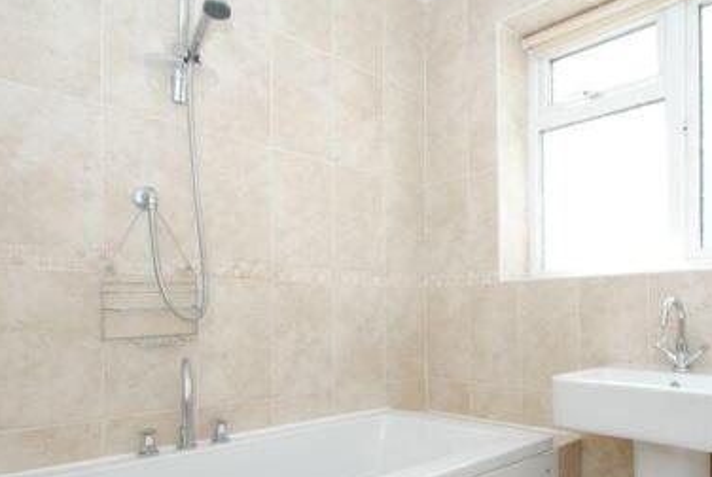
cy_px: 323
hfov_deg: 67.9
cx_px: 458
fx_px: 515
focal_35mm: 26
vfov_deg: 48.8
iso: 200
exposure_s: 1/100
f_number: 5
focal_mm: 10
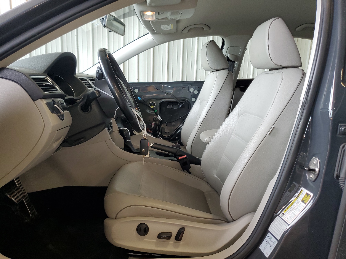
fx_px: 260
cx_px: 173
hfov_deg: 67.3
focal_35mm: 26
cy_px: 130
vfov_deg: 53.1
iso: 77
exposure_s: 1/120
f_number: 1.5
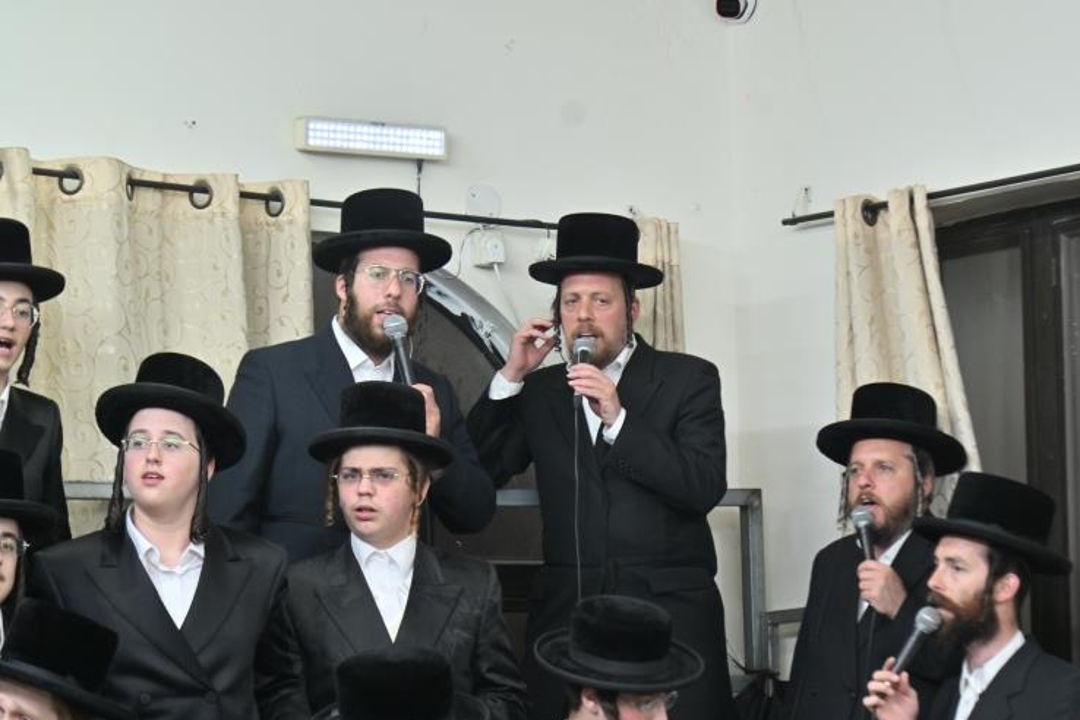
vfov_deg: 11.6
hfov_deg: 17.3
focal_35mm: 118
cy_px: 430
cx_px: 656
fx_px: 3540
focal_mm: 85
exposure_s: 1/160
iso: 500
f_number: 4
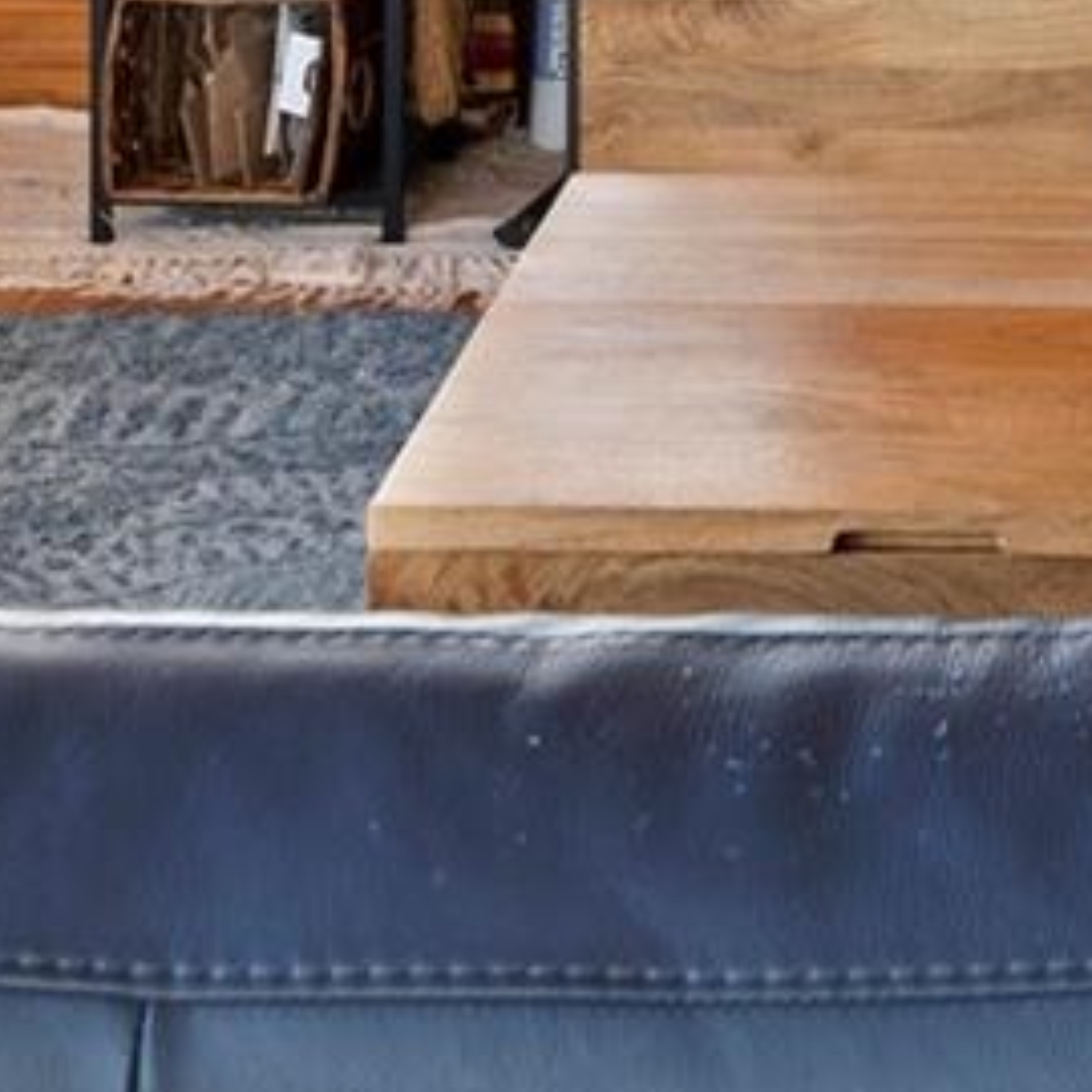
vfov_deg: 13.7
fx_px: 4140
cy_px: -785
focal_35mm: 116
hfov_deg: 14.5
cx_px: 1335
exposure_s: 1/8
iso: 320
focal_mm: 18
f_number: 7.1
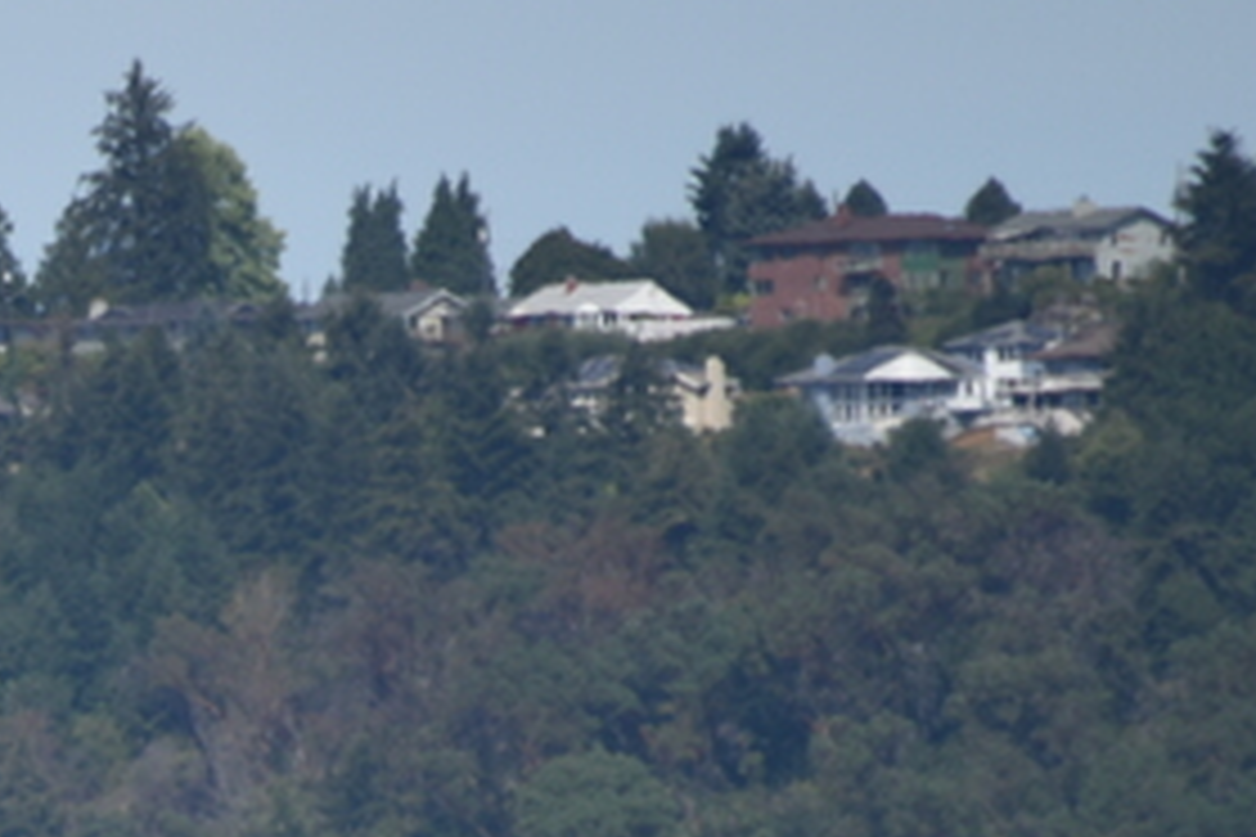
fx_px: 48073
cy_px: 1206
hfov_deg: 1.5
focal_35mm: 1378
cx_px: -828
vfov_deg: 1.0
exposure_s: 1/640
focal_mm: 300
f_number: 6.3
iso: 100
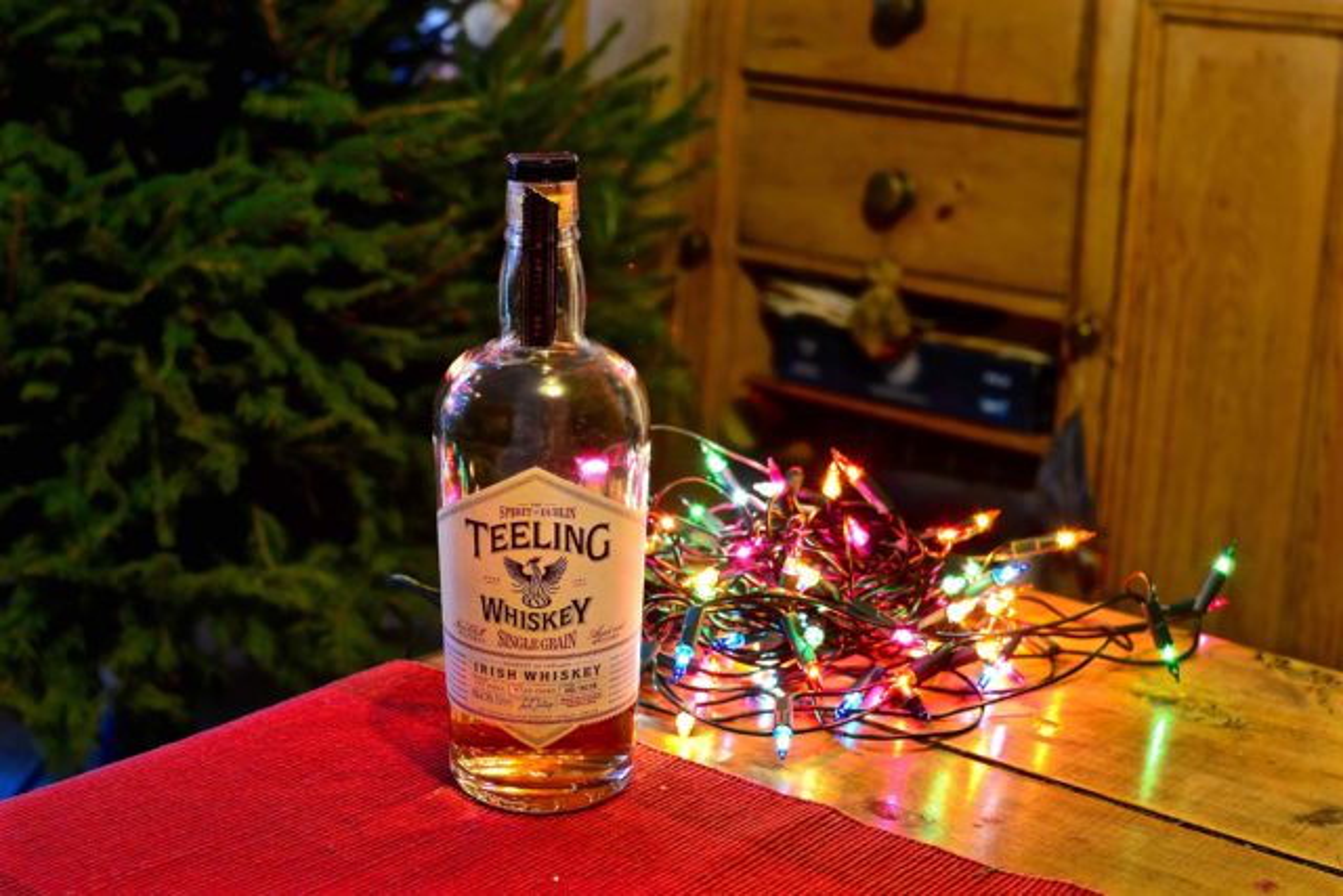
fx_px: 1959
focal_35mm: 52
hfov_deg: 37.8
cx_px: 672
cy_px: 448
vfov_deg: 25.8
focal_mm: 35
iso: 100
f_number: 5
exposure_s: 2
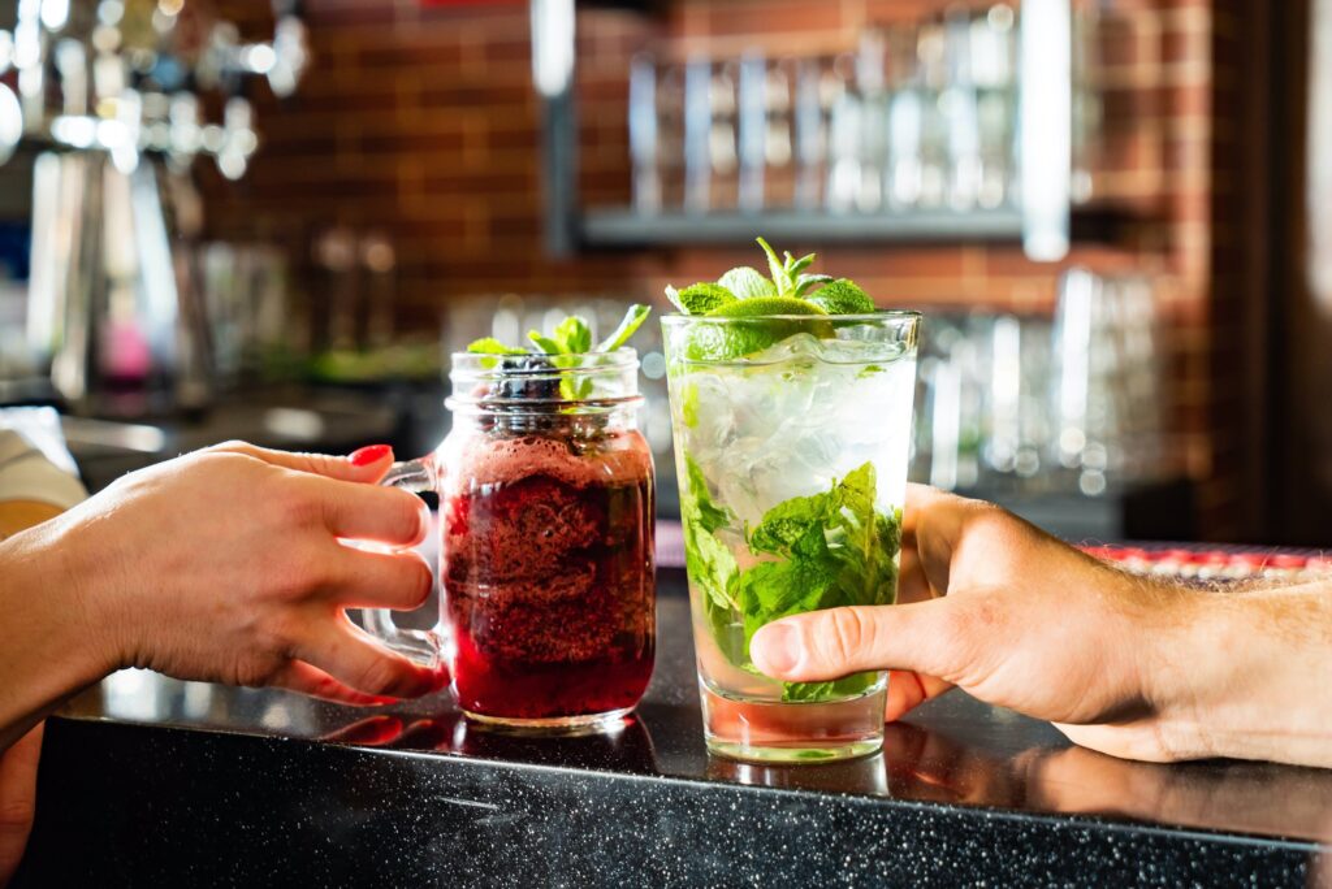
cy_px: 444
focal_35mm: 61
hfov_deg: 32.9
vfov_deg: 22.3
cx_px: 666
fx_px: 2258
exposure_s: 1/100
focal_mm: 61
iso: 640
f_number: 5
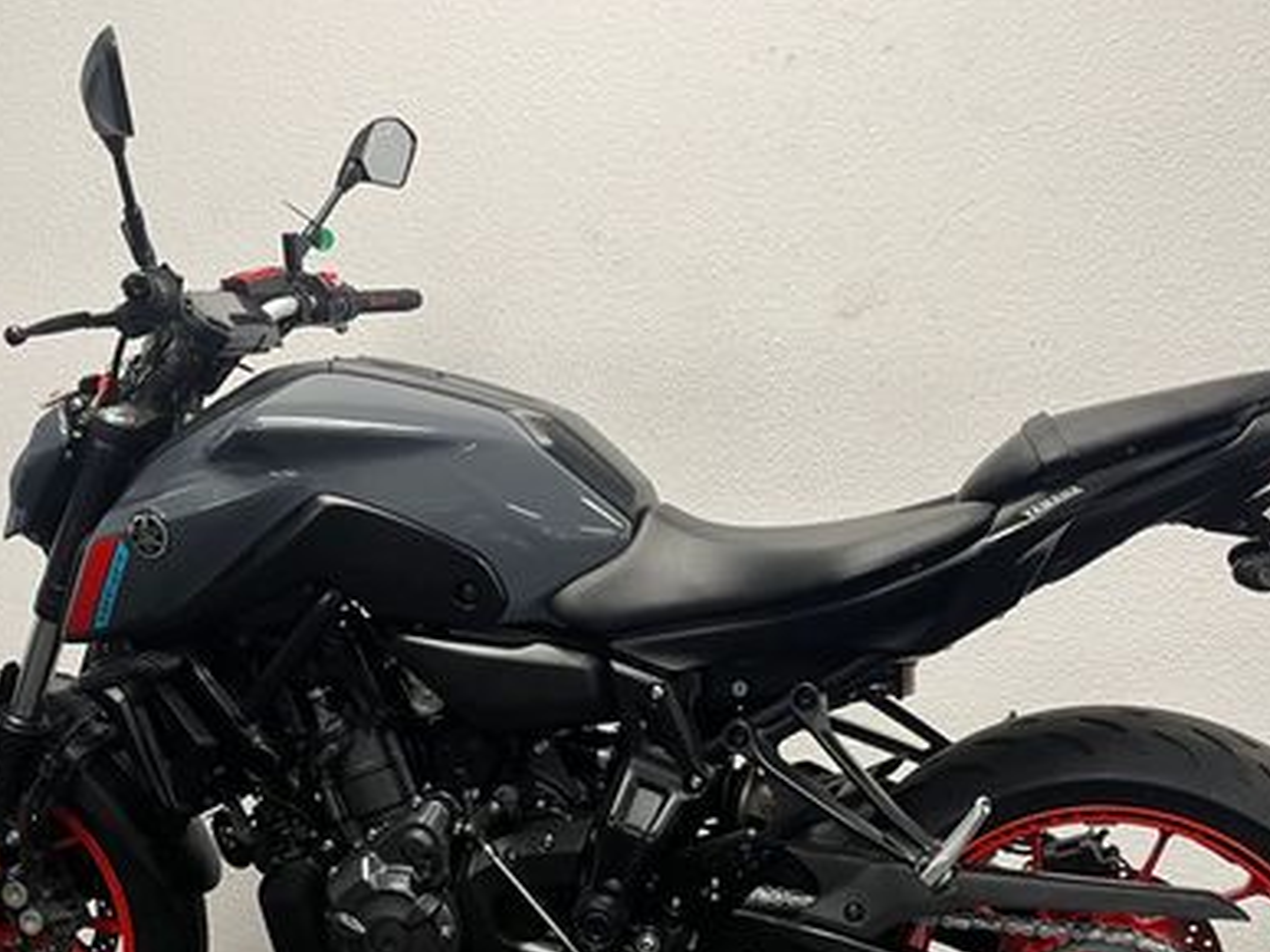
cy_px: 703
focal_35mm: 43
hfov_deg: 43.9
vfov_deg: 33.0
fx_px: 1577
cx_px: 607
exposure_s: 1/50
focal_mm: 5.1
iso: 80
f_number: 1.6
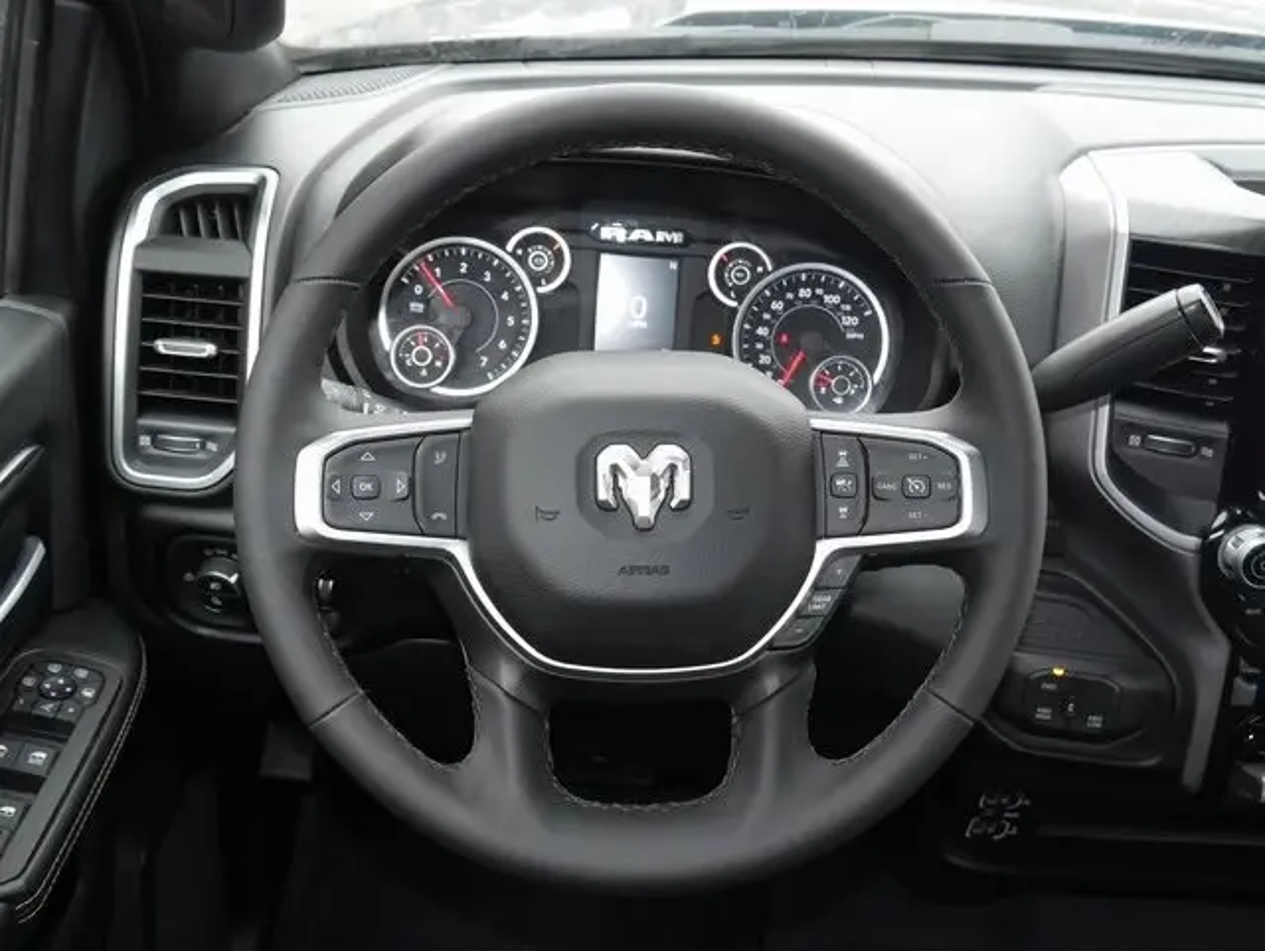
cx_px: 632
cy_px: 476
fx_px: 1317
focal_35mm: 36
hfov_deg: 51.3
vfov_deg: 39.7
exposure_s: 1/60
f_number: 5
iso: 800
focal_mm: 18
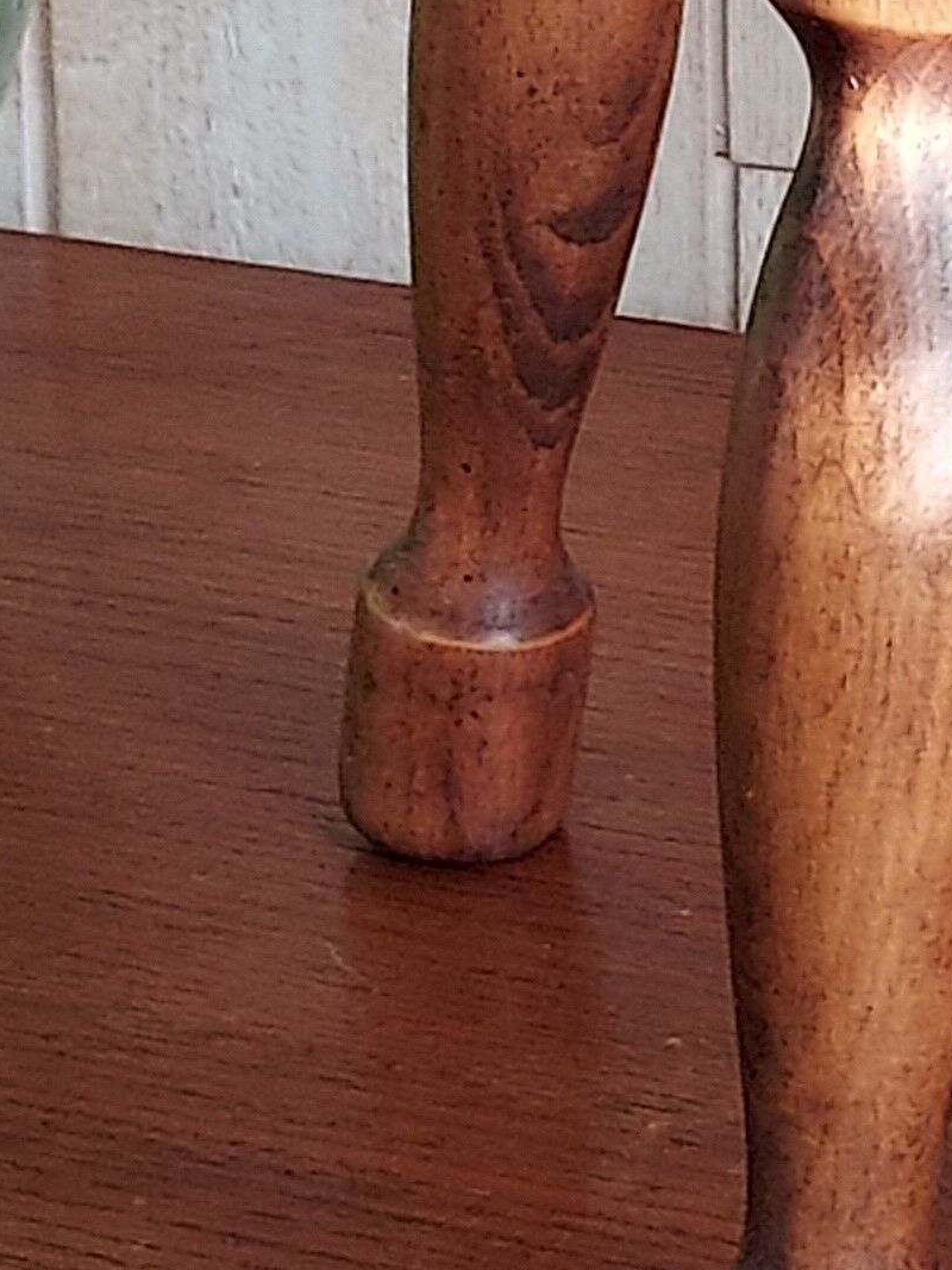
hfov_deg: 14.6
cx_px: 1667
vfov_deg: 20.2
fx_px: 3301
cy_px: -301
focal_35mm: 90
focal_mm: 4.6
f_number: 1.8
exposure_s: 1/50
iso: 160
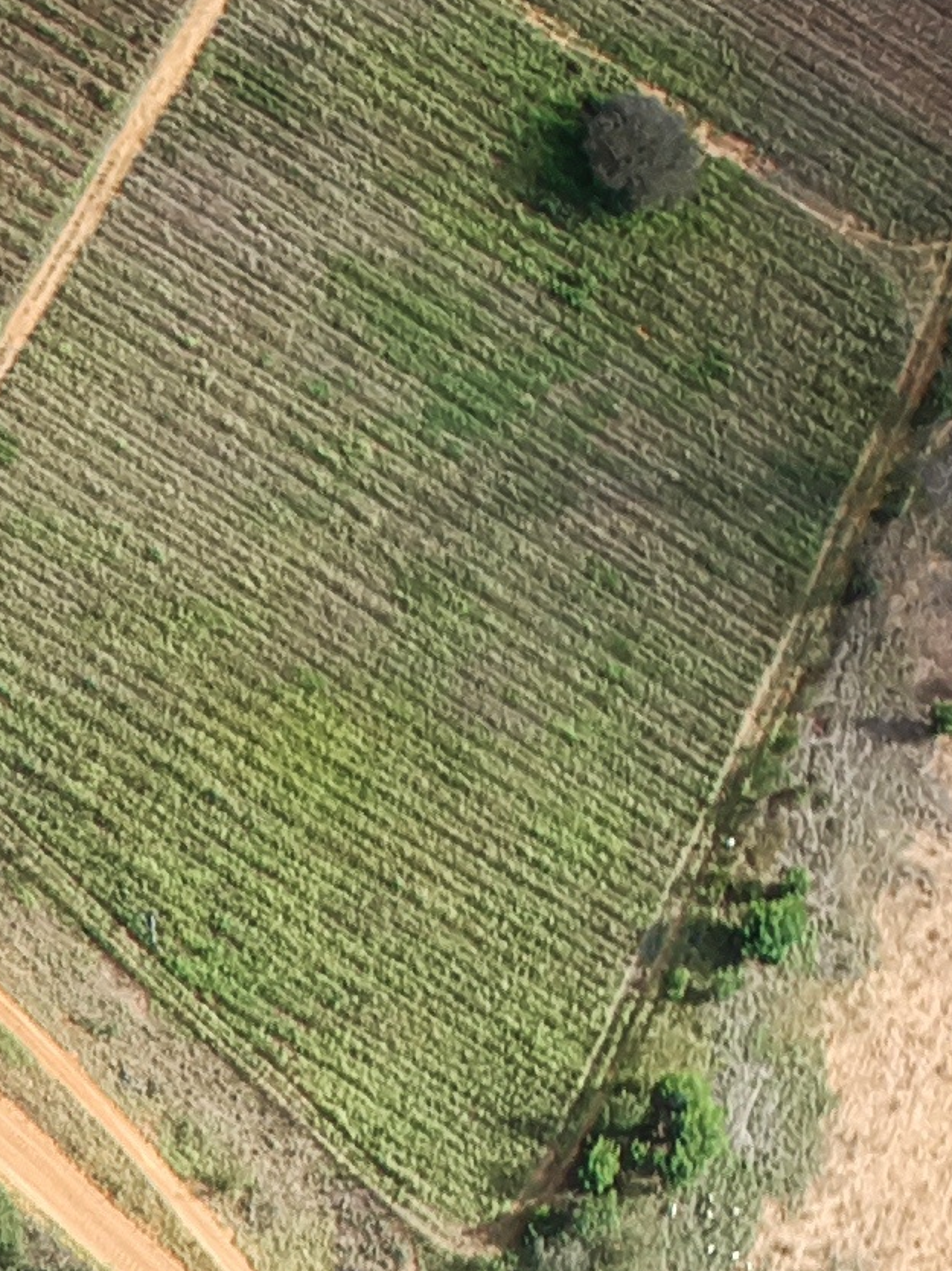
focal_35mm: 119
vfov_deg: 14.6
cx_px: -1858
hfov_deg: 9.7
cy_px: 2242
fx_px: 4366
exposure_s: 1/500
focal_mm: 4.49
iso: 100
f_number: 2.6
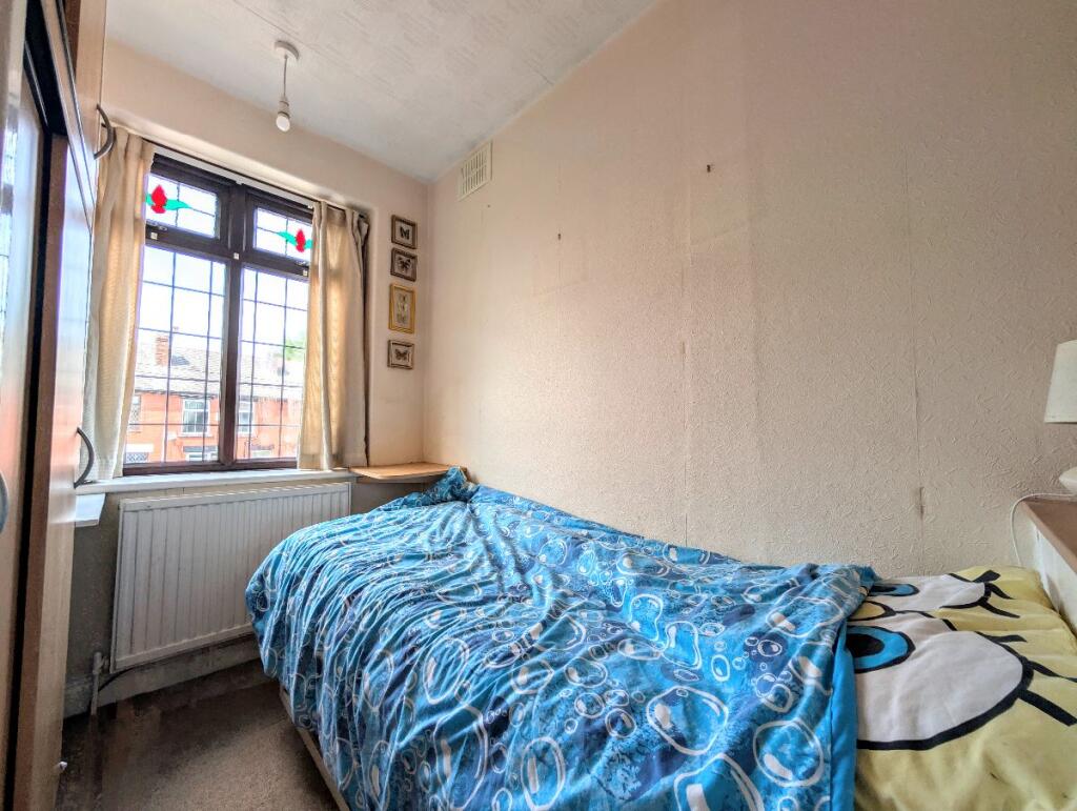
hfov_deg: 110.5
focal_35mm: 12
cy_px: 406
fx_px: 374
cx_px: 538
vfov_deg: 94.6
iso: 57
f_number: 1.7
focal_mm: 2.02
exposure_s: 1/436
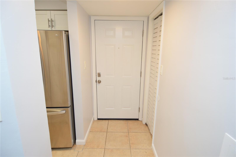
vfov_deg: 67.3
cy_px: 78
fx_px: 118
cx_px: 118
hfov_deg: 90.1
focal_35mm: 18
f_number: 4.5
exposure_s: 1/80
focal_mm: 12
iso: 400
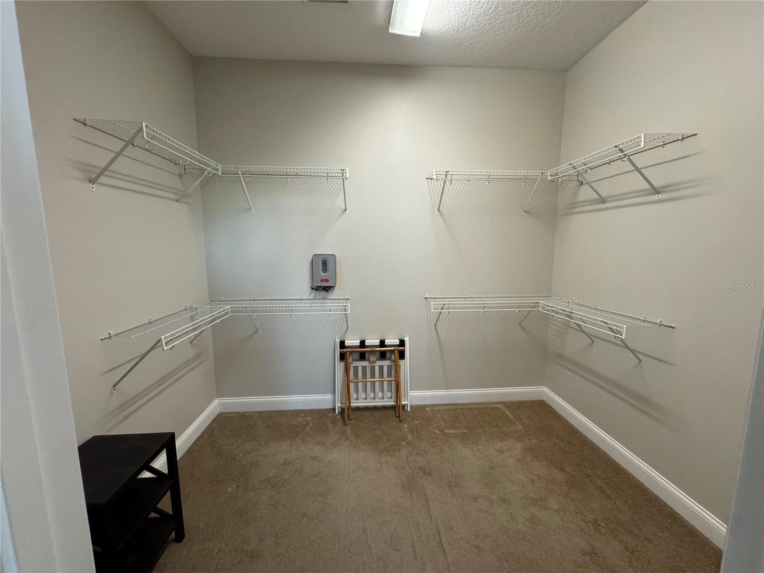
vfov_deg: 85.7
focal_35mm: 14
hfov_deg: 102.1
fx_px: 309
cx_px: 382
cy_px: 286
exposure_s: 1/60
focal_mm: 2.22
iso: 320
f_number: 2.2
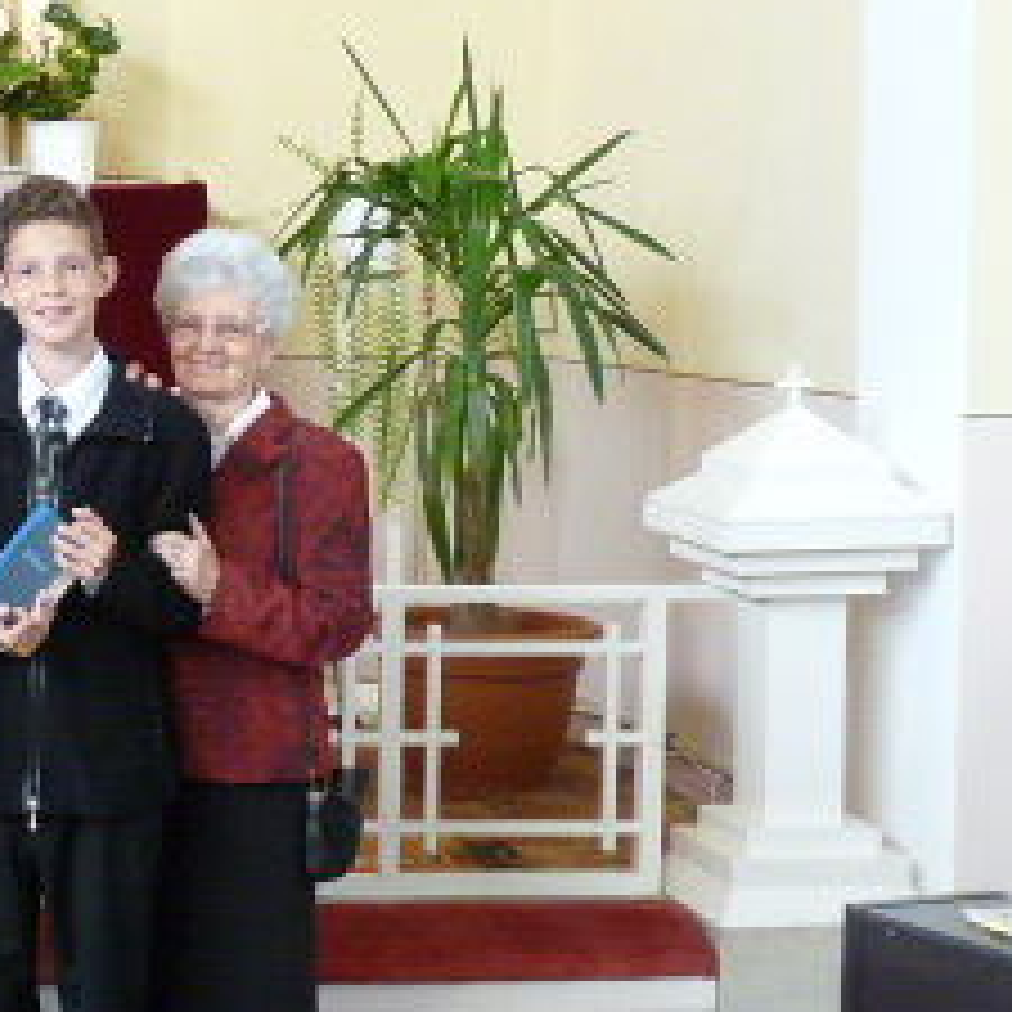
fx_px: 2911
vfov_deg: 19.7
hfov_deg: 18.5
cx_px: -270
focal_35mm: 88
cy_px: 481
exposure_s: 1/25
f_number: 2.8
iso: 400
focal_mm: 4.8
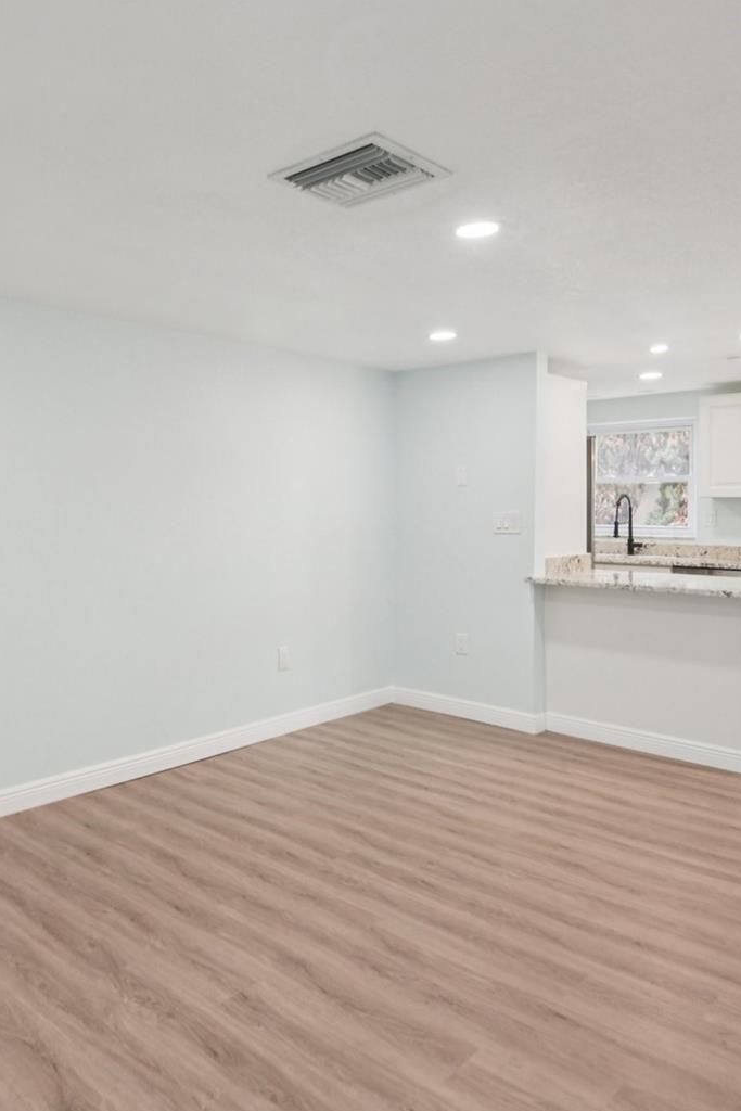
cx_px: 206
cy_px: 542
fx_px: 772
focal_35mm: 25
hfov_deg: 49.7
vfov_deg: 71.5
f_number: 8
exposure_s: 1/25
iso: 400
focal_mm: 16
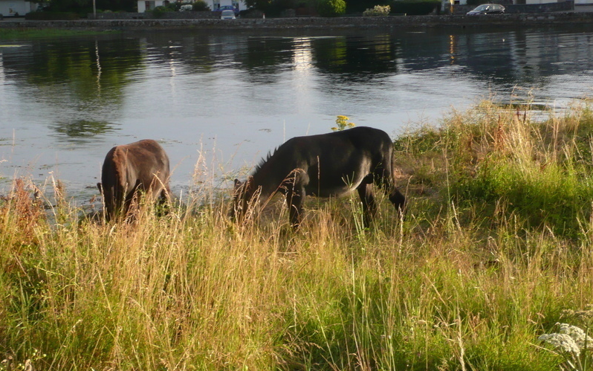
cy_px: 183
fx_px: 1099
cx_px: 279
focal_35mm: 68
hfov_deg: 30.2
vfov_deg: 19.1
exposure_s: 1/100
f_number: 4.2
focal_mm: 8.2
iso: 100
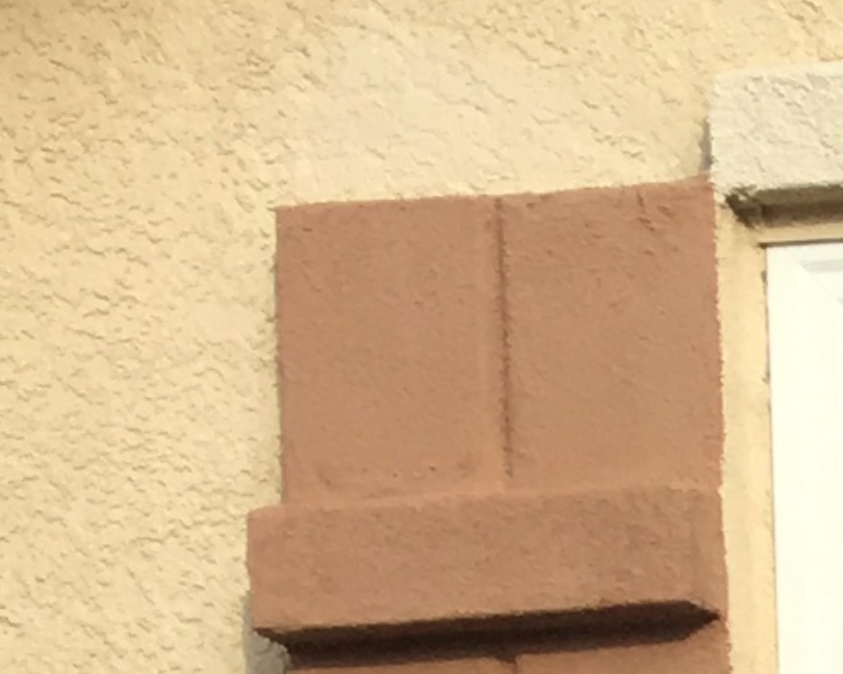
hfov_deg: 7.0
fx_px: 5762
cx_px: 2940
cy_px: 2007
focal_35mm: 231
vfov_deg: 6.2
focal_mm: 4.15
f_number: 2.2
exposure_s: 1/999
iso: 25
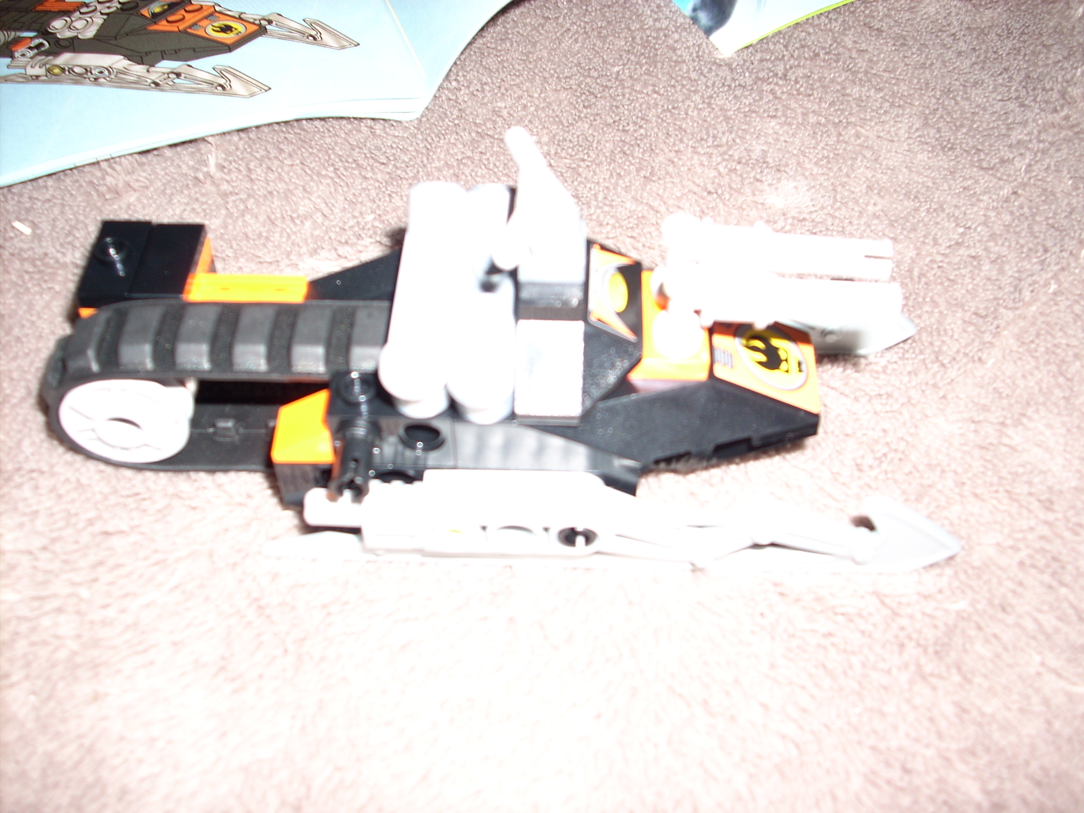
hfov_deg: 50.1
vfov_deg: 38.7
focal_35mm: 37
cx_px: 542
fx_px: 1159
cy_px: 406
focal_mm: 6.2
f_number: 2.8
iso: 64
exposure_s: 1/60
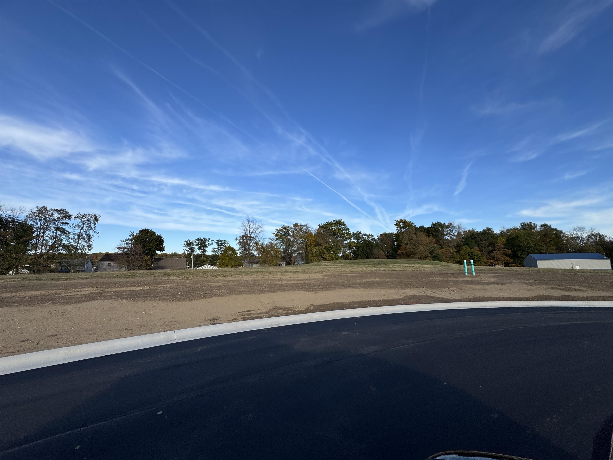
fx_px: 248
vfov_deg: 85.7
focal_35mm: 14
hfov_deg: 102.1
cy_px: 230
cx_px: 306
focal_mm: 2.22
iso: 50
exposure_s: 1/1880
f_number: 2.2
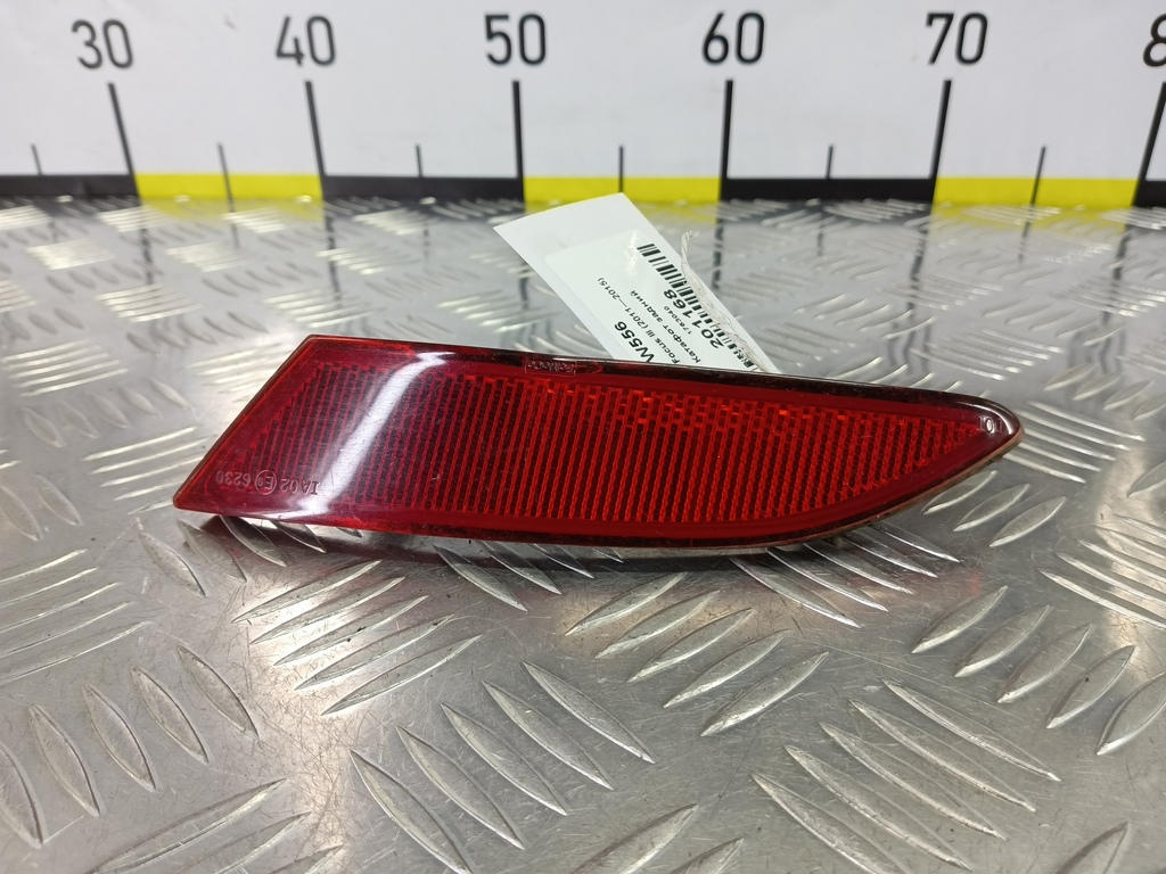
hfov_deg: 73.9
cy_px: 437
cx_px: 583
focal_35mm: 23
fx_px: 775
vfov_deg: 58.9
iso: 135
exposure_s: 1/50
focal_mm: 4.11
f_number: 1.6
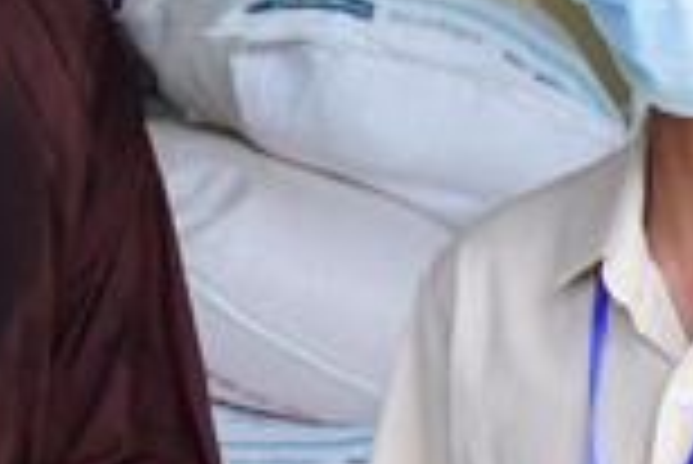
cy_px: -59
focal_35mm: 135
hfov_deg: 15.1
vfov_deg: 10.1
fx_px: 2601
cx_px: 540
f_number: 8
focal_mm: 32
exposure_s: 1/125
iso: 500
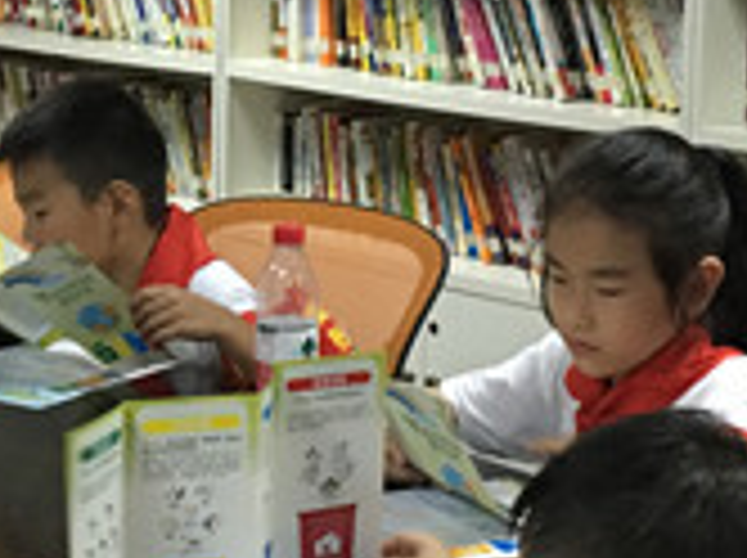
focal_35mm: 105
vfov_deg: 14.0
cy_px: 76
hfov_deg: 18.6
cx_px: 202
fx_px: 2263
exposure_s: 1/17
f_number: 2.2
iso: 100
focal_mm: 4.15
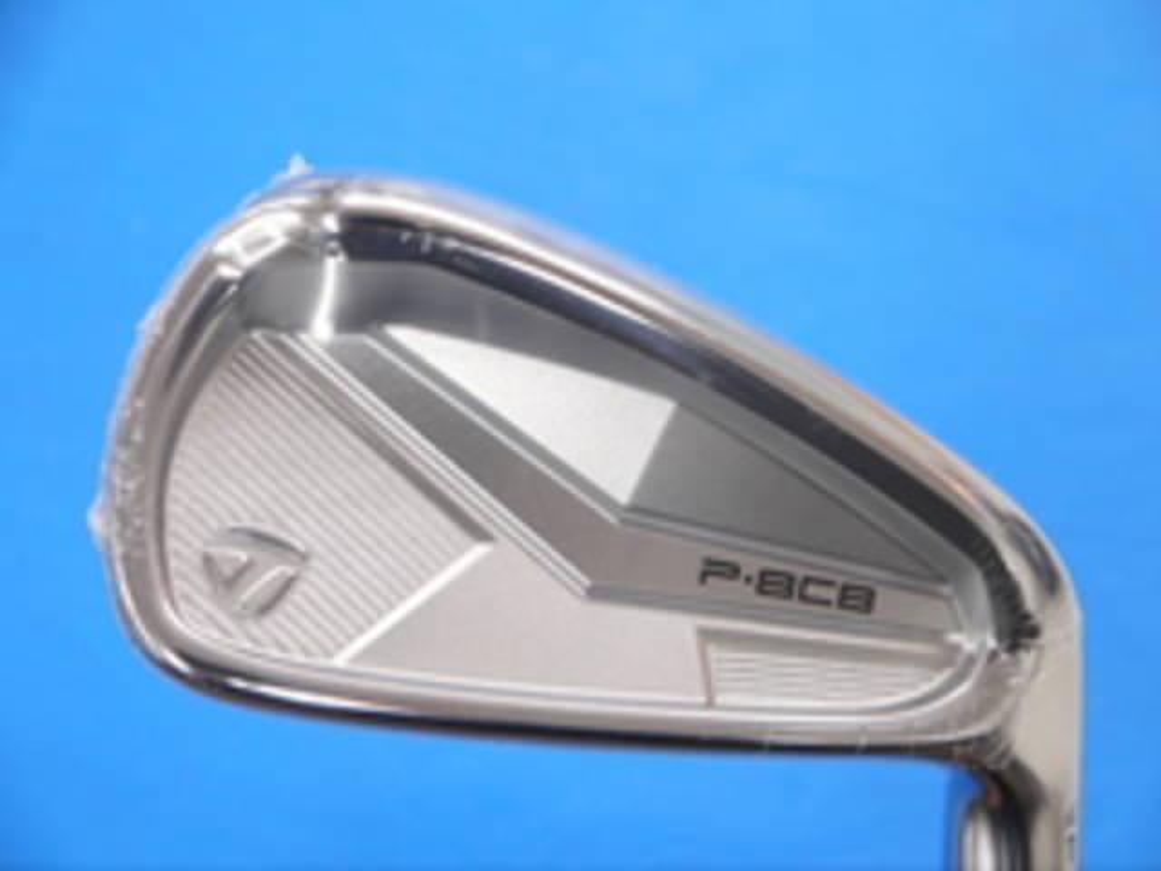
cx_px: 580
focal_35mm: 84
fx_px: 2817
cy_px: 436
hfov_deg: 23.3
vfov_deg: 17.6
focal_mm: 42
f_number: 5.6
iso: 640
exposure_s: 1/80
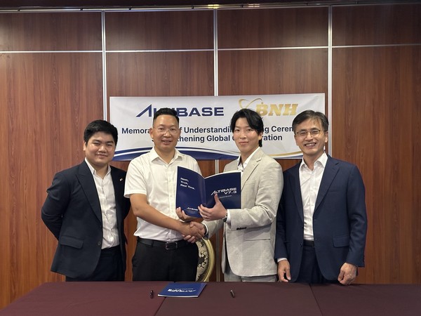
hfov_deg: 39.7
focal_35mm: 48
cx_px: 210
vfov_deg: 30.3
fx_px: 584
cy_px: 158
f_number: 1.78
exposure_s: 1/25
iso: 500
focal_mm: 6.86
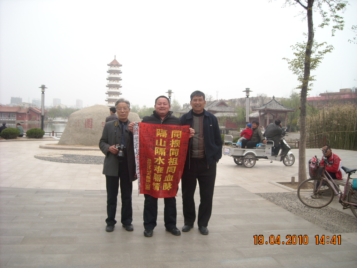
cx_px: 178
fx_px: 361
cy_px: 134
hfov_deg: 52.6
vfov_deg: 40.7
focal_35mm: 35
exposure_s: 1/384
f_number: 2.8
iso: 64
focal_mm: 5.7
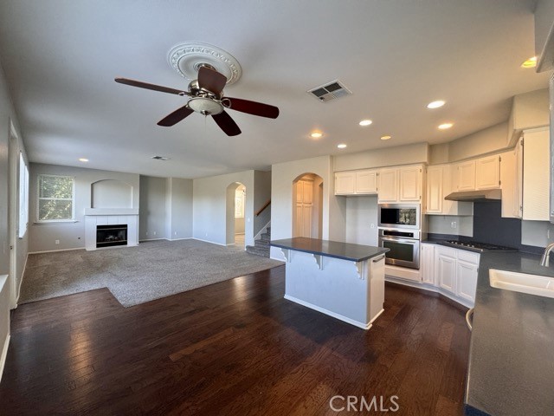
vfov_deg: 85.7
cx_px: 277
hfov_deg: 102.1
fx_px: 224
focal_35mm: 14
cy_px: 208
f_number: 2.2
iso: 250
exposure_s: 1/120
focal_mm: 2.22
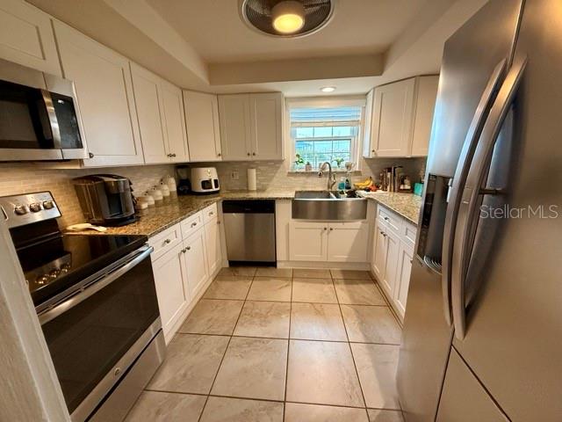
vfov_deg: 85.7
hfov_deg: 102.1
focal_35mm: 14
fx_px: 227
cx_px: 281
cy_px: 211
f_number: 2.2
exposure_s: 1/120
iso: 400
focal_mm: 2.22
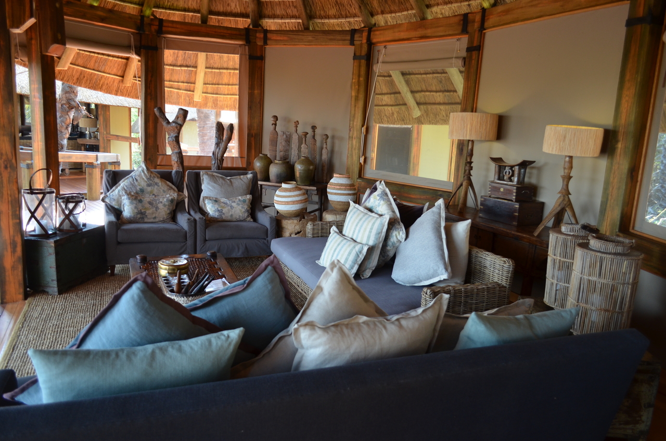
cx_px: 333
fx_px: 499
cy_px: 220
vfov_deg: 47.7
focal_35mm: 27
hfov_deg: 67.5
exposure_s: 1/60
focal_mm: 18
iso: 400
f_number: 4
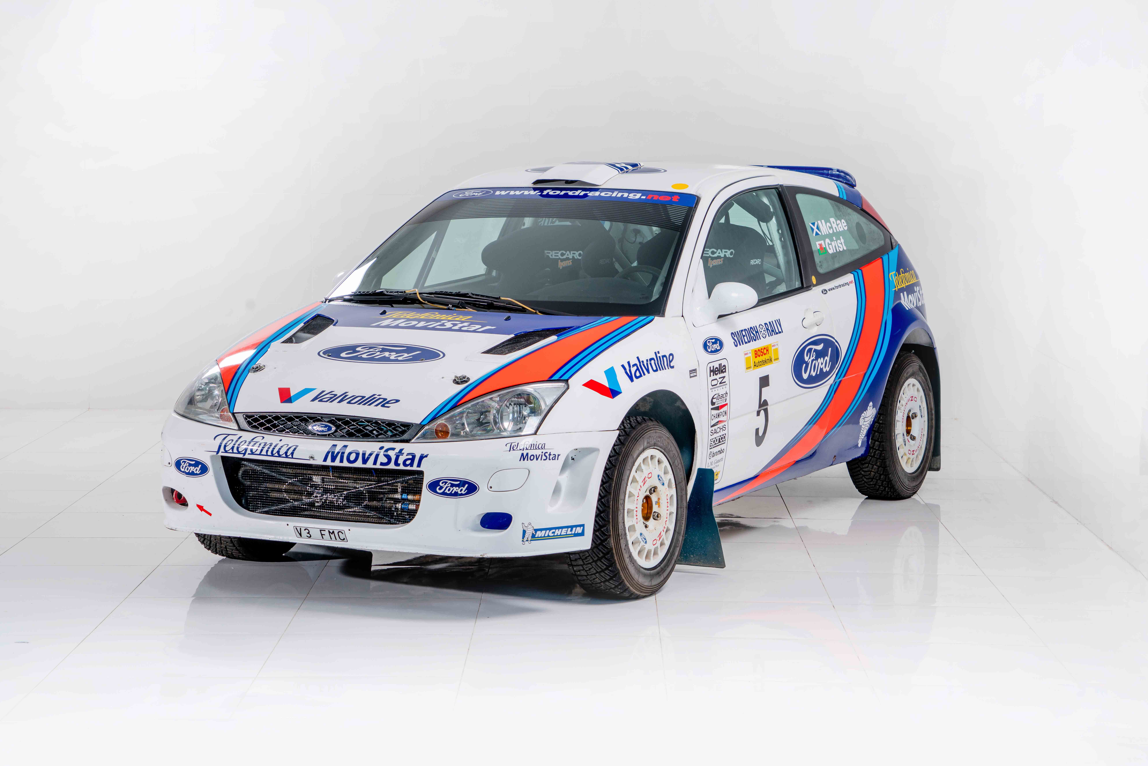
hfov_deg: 26.3
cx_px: 574
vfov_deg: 17.7
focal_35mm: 77
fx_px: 2456
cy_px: 383
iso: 200
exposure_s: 1/25
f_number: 10
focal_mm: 77
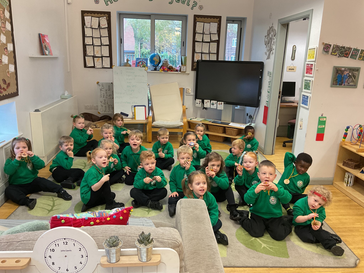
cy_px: 136
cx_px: 182
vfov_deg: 48.2
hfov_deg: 61.7
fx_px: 305
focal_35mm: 29
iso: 125
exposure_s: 1/50
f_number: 1.8
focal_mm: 3
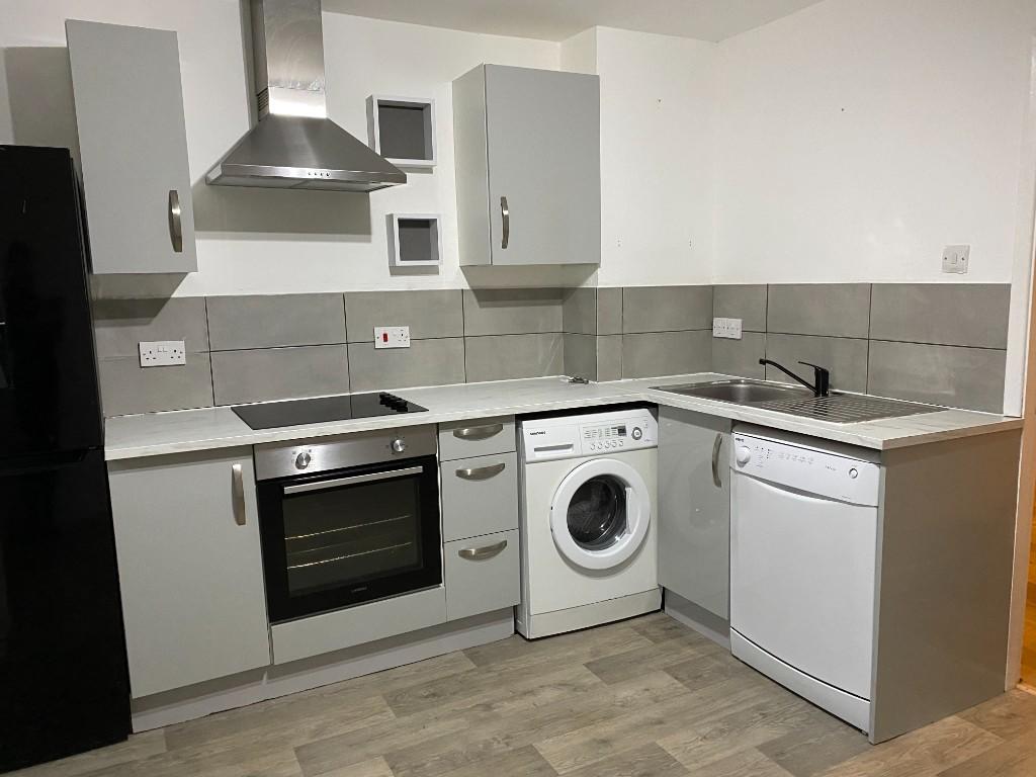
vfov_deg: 53.1
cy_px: 388
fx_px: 778
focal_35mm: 26
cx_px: 518
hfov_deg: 67.3
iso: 320
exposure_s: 1/50
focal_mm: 4.25
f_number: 1.8
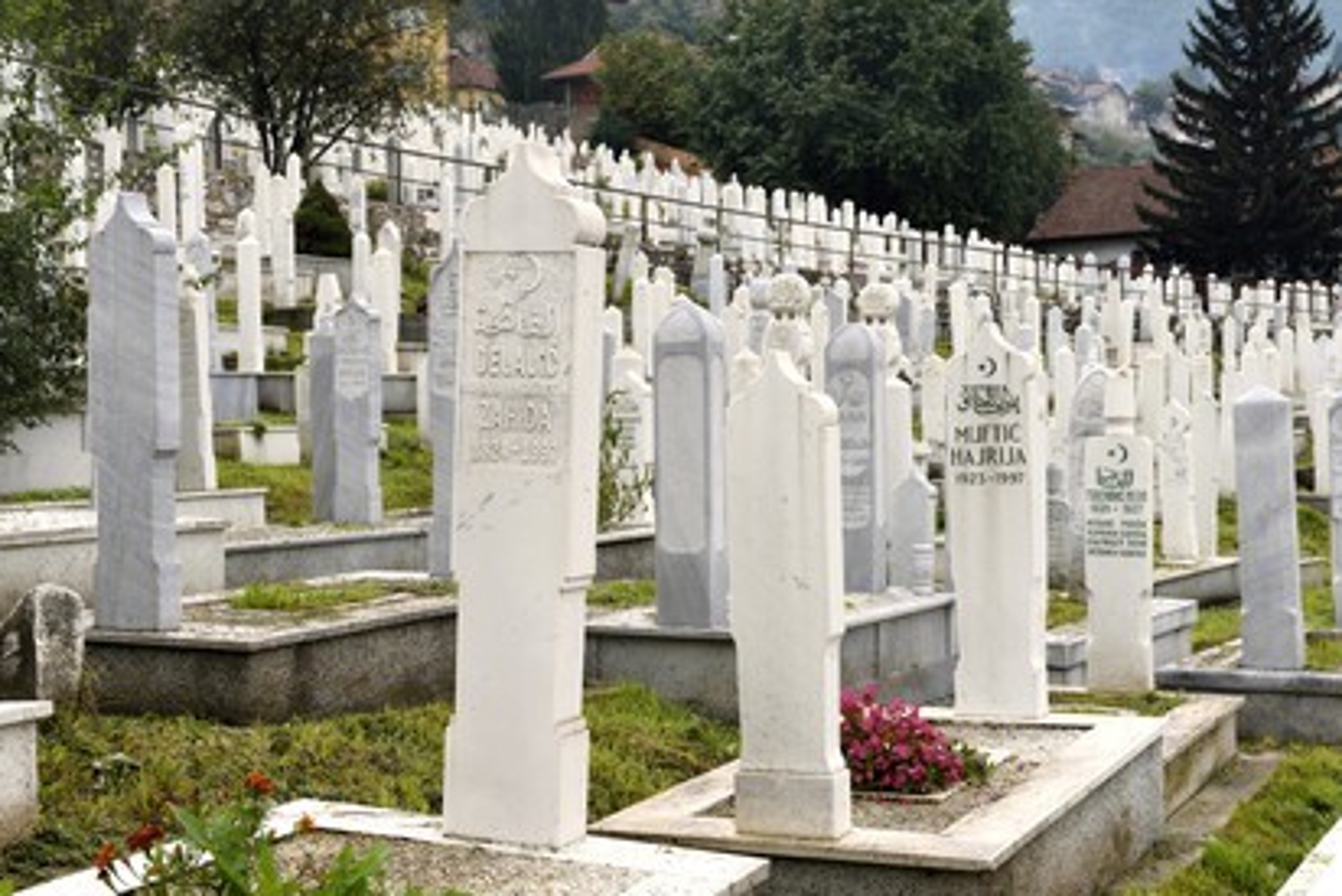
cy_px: 446
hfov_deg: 37.5
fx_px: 1976
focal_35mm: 53
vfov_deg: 25.5
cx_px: 664
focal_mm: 52
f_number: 16
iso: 800
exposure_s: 1/160
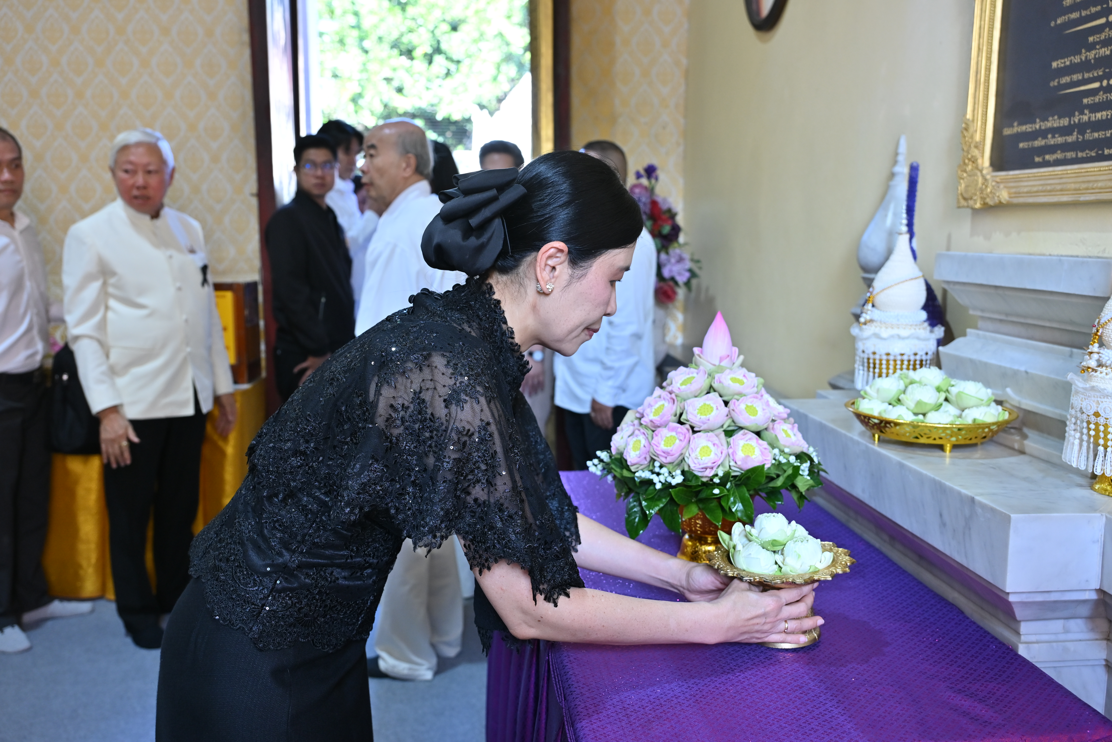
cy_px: 371
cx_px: 556
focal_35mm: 32
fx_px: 973
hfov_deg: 59.5
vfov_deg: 41.7
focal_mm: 31.5
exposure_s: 1/250
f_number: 4
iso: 800
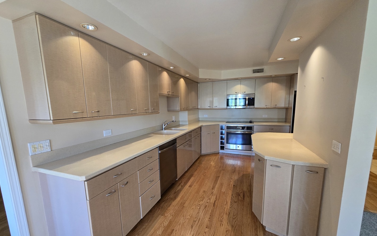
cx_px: 187
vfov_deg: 78.4
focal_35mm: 14
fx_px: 144
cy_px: 131
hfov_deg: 105.3
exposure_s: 1/60
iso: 320
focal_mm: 2.2
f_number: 2.2
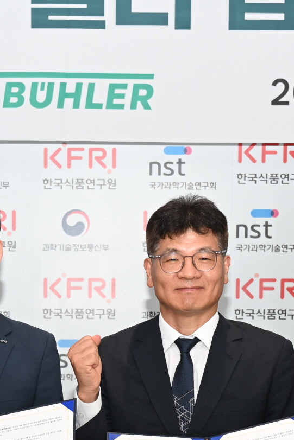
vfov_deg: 17.7
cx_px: 67
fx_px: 1382
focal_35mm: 113
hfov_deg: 12.1
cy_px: 447
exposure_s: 1/60
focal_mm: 30.5
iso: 160
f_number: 4
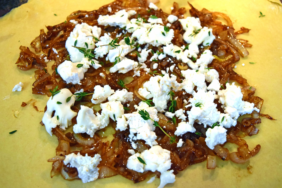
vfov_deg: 26.5
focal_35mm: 51
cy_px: 94
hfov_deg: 38.9
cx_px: 141
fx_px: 399
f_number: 4.5
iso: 1250
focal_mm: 34
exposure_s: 1/60
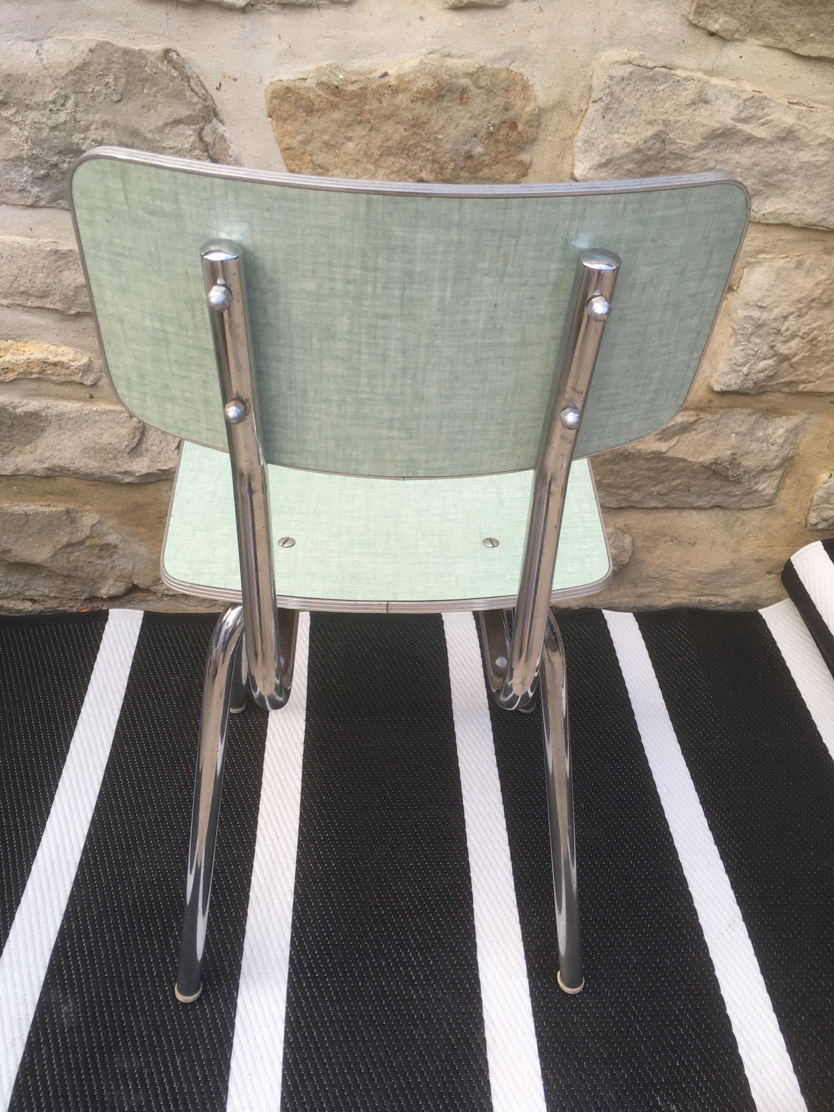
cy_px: 556
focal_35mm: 29
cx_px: 417
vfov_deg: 61.7
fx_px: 932
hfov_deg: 48.2
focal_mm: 4.15
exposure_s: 1/100
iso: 32
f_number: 2.2
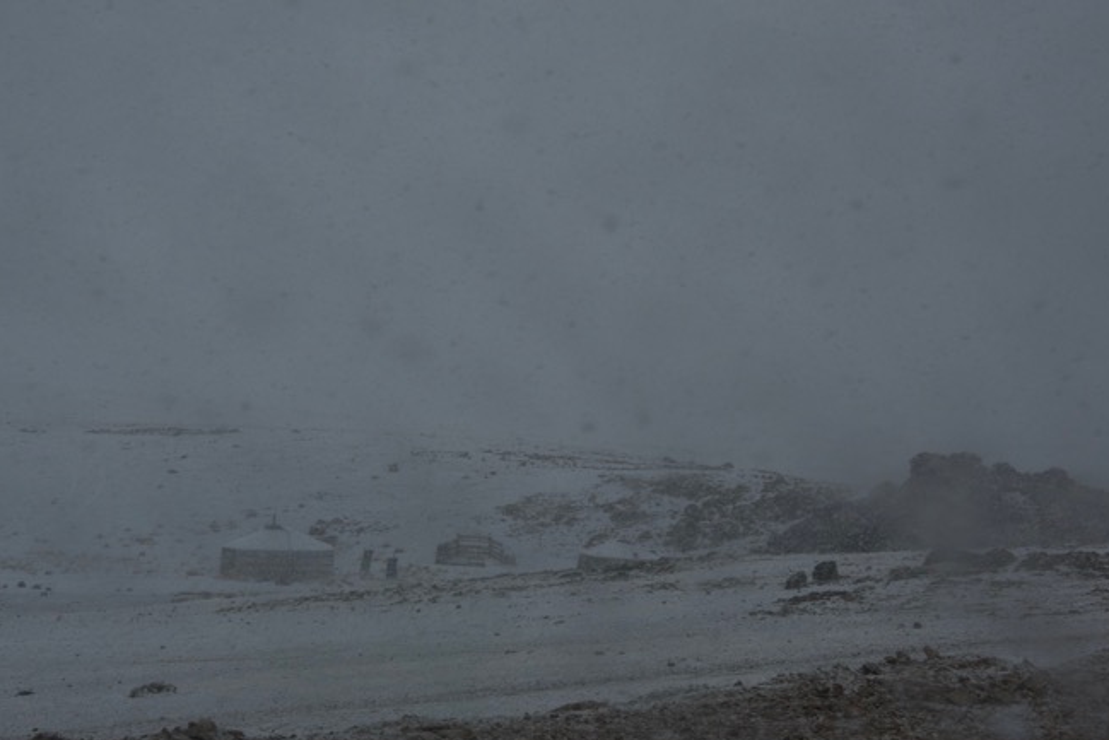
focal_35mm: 143
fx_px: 4406
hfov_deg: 14.3
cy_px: 402
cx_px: 489
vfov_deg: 9.6
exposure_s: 1/1250
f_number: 9
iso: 640
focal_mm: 116
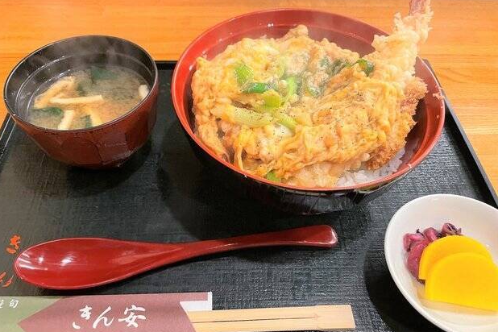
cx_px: 241
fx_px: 387
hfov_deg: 65.5
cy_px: 173
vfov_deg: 46.4
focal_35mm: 28
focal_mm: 4.2
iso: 400
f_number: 1.6
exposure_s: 1/60
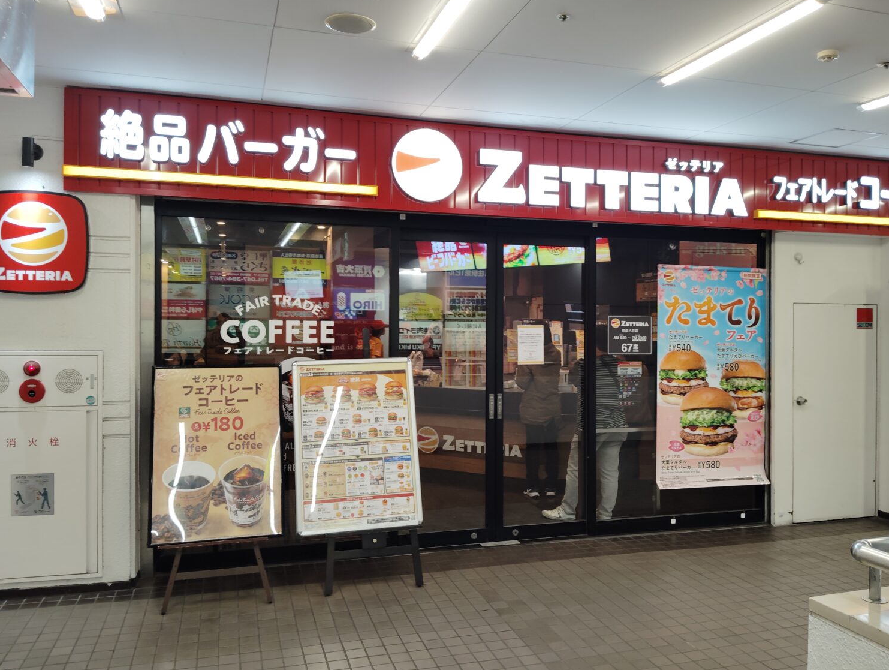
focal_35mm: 29
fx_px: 746
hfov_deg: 61.6
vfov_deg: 48.3
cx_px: 459
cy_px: 328
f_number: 1.8
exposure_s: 1/100
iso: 348
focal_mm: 4.22
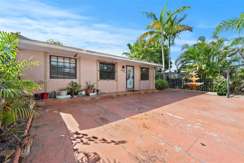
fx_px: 95
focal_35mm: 14
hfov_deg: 104.2
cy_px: 82
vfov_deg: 81.2
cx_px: 122
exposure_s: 1/200
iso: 100
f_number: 7.1
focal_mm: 14
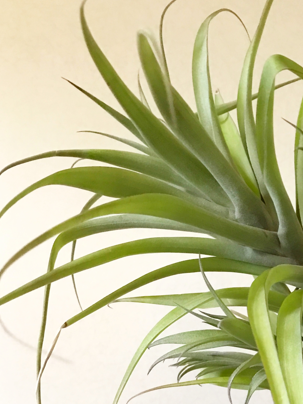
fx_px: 607
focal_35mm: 52
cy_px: 355
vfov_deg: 34.9
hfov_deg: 27.4
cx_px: 251
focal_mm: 3.99
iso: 100
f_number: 1.8
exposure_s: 1/11
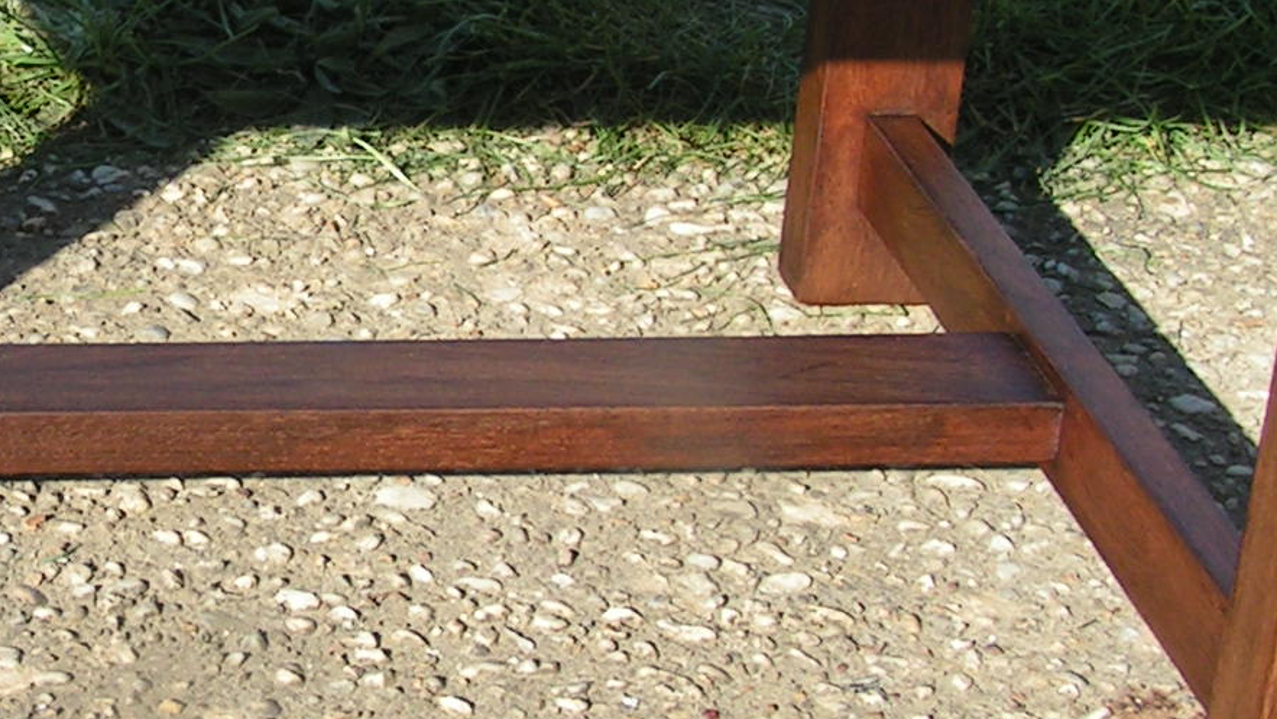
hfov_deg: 21.4
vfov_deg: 12.6
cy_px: 207
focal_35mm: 96
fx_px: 3251
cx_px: -4
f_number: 5.6
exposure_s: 1/125
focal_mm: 5.8
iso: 50
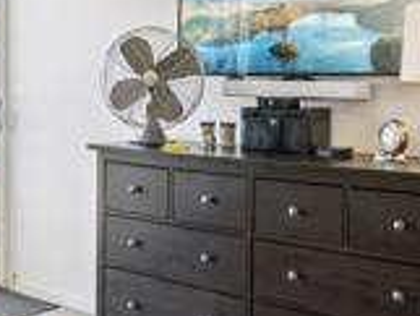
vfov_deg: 23.8
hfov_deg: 29.7
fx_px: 741
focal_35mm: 61
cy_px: 77
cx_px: 5
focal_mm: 16
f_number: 8
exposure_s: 1/30
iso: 250
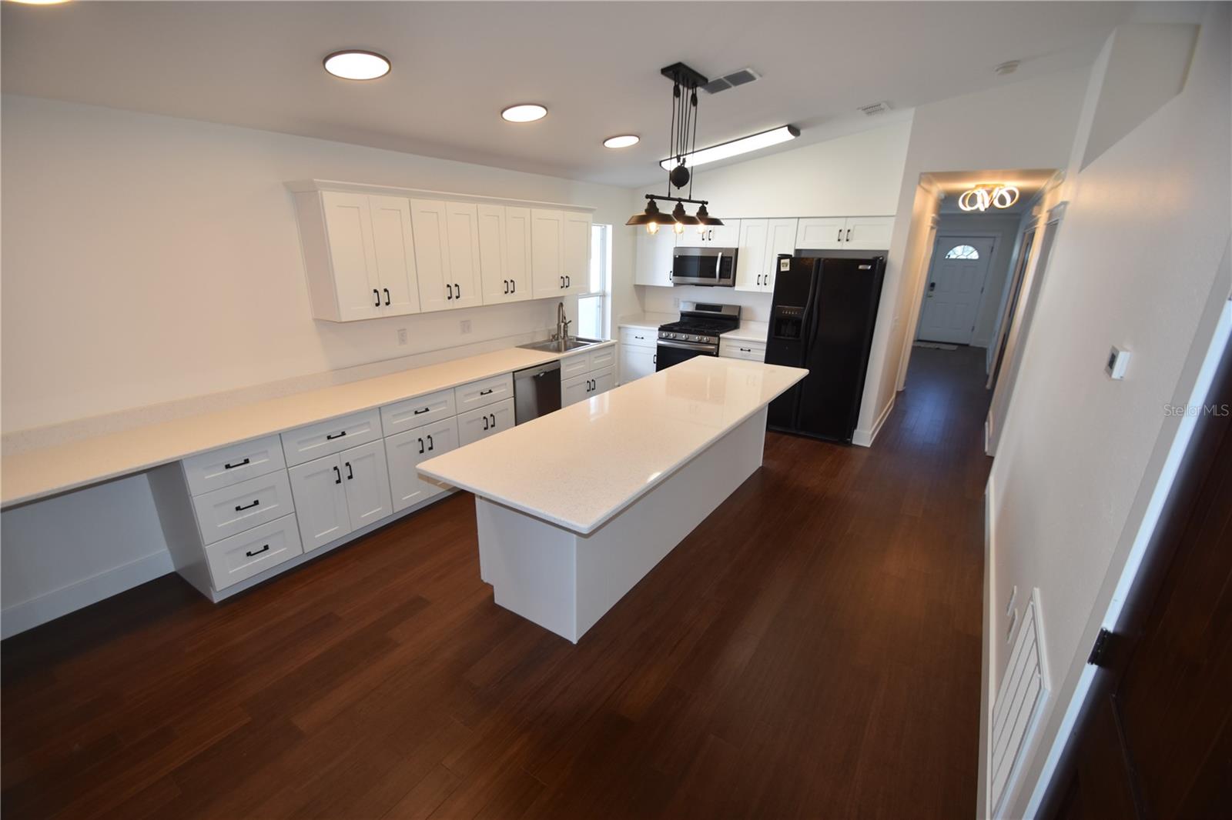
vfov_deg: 77.3
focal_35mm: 15
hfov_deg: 100.4
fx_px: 513
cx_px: 616
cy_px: 410
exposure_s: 1/125
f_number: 3.5
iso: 280
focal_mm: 10
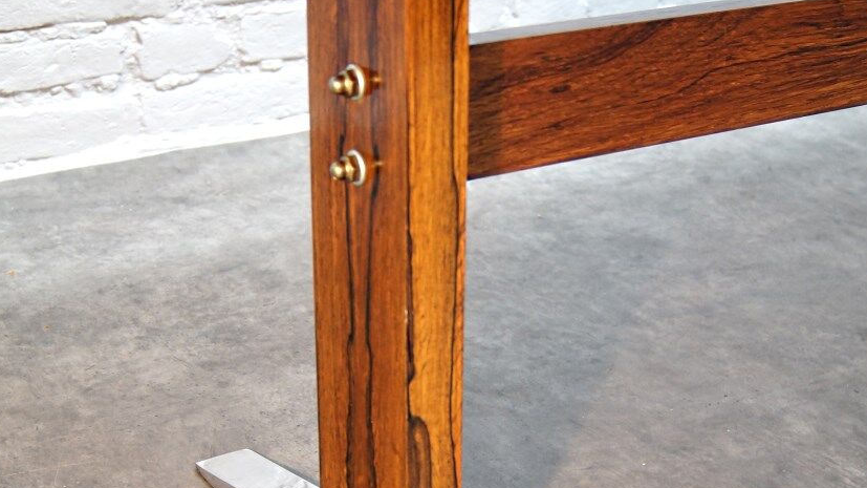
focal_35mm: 62
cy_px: 346
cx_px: 432
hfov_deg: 33.8
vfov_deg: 19.3
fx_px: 1425
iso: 400
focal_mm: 26
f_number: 4
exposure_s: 1/20
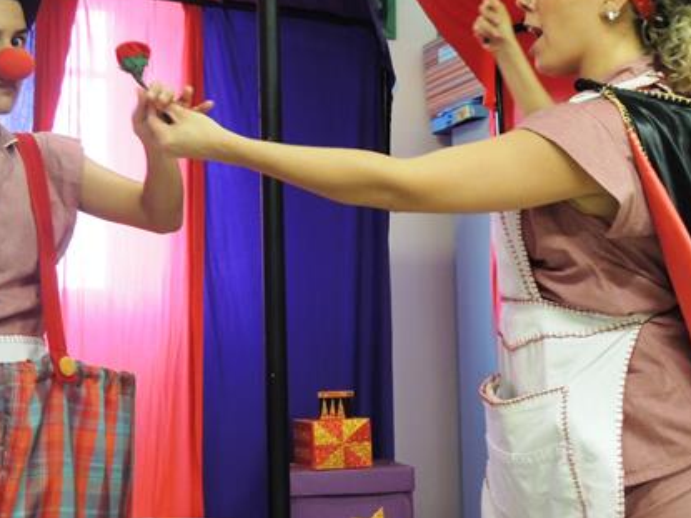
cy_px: 182
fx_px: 1177
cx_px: 326
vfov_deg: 24.7
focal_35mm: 59
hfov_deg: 32.7
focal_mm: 6.2
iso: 400
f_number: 3.3
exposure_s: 1/20
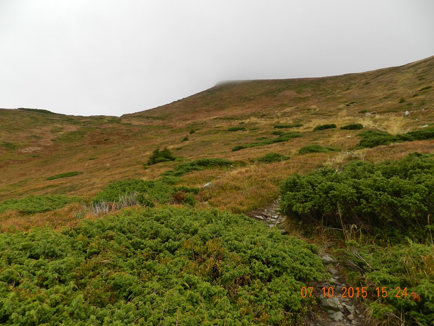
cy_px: 163
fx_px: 288
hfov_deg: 73.9
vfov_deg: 58.9
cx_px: 217
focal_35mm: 23
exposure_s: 1/200
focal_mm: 4
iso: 160
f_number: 3.4
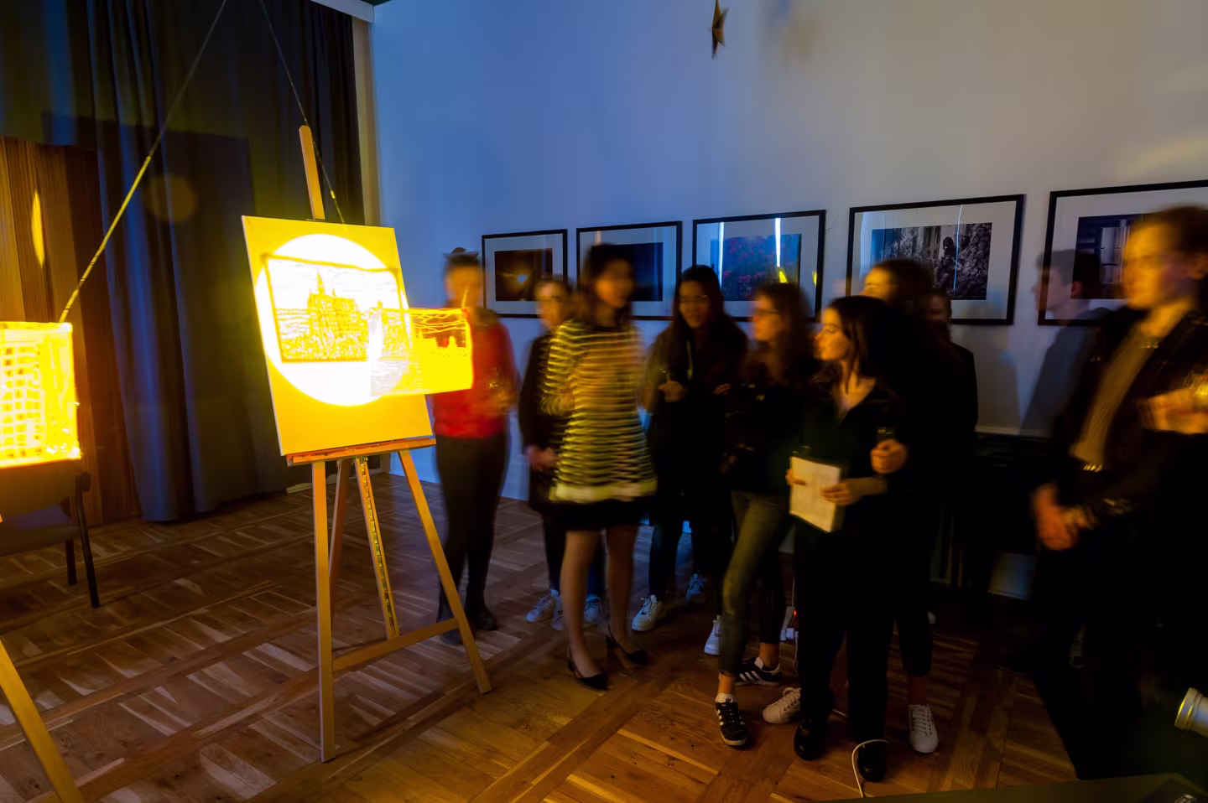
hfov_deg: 81.2
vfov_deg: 59.4
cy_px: 402
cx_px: 604
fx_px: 704
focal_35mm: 21
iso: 200
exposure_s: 13
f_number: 16
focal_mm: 21
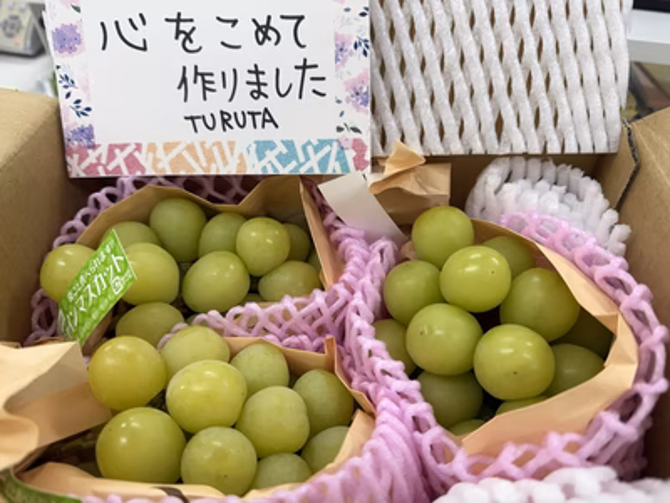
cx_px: 335
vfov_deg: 56.8
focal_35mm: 24
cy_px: 252
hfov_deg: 71.6
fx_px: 465
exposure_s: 1/120
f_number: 1.78
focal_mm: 6.76
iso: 125
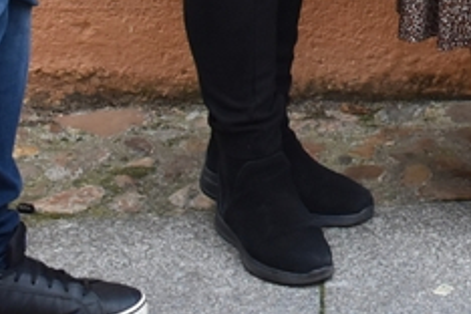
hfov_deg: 9.4
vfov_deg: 6.4
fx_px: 2715
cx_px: 845
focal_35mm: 208
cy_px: -395
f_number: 4
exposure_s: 1/60
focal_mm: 27
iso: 720
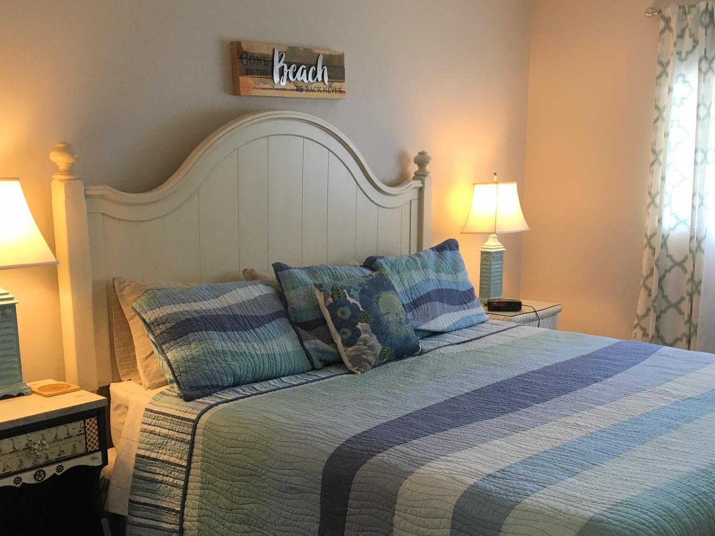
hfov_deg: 46.8
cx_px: 380
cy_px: 342
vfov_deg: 35.7
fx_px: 826
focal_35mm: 40
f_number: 2.2
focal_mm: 4.15
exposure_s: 1/30
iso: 40
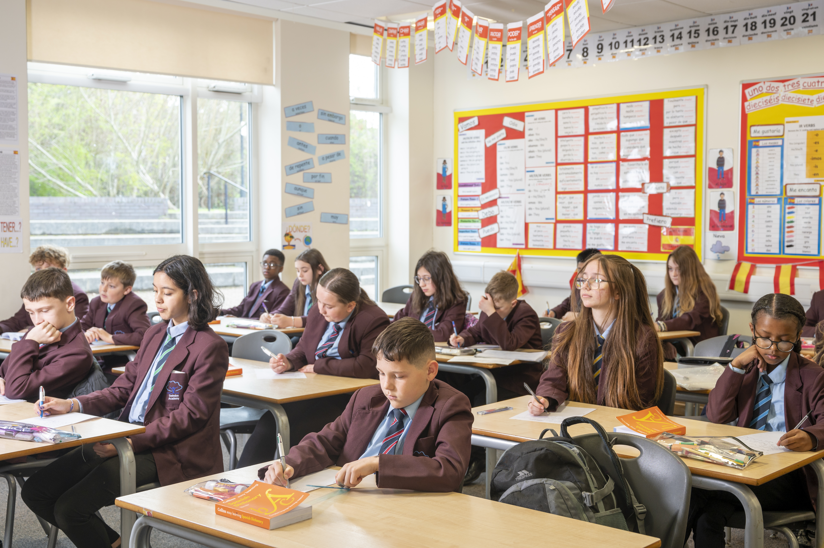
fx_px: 1006
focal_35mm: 44
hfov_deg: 44.5
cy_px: 274
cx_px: 412
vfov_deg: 30.5
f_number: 5
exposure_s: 1/30
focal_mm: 44
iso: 250
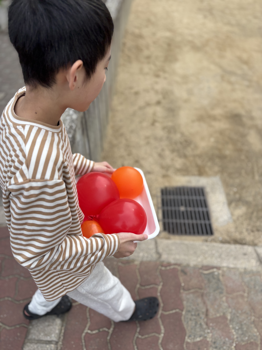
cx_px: 131
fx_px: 262
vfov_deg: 67.3
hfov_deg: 53.1
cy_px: 175
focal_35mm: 26
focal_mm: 5.96
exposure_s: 1/920
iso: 50
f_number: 1.6
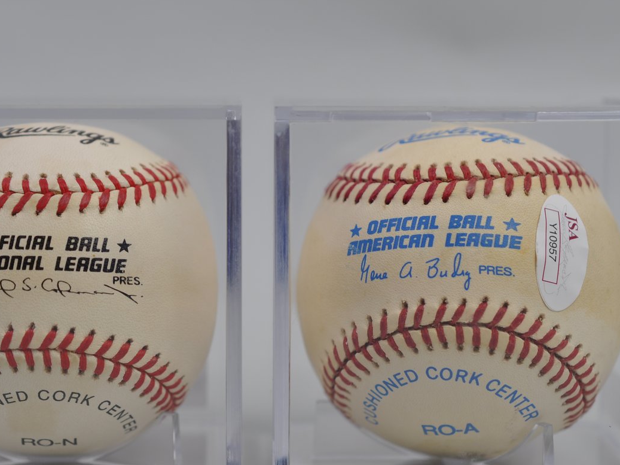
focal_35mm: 95
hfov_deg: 20.6
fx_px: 1701
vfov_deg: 15.5
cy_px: 288
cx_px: 254
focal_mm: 40
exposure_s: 1/80
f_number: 4.5
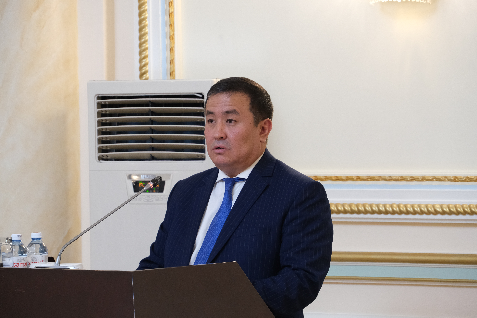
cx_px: 238
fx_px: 2729
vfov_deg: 6.7
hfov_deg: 10.0
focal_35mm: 206
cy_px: 159
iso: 2000
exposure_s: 1/80
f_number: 5.6
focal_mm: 137.2
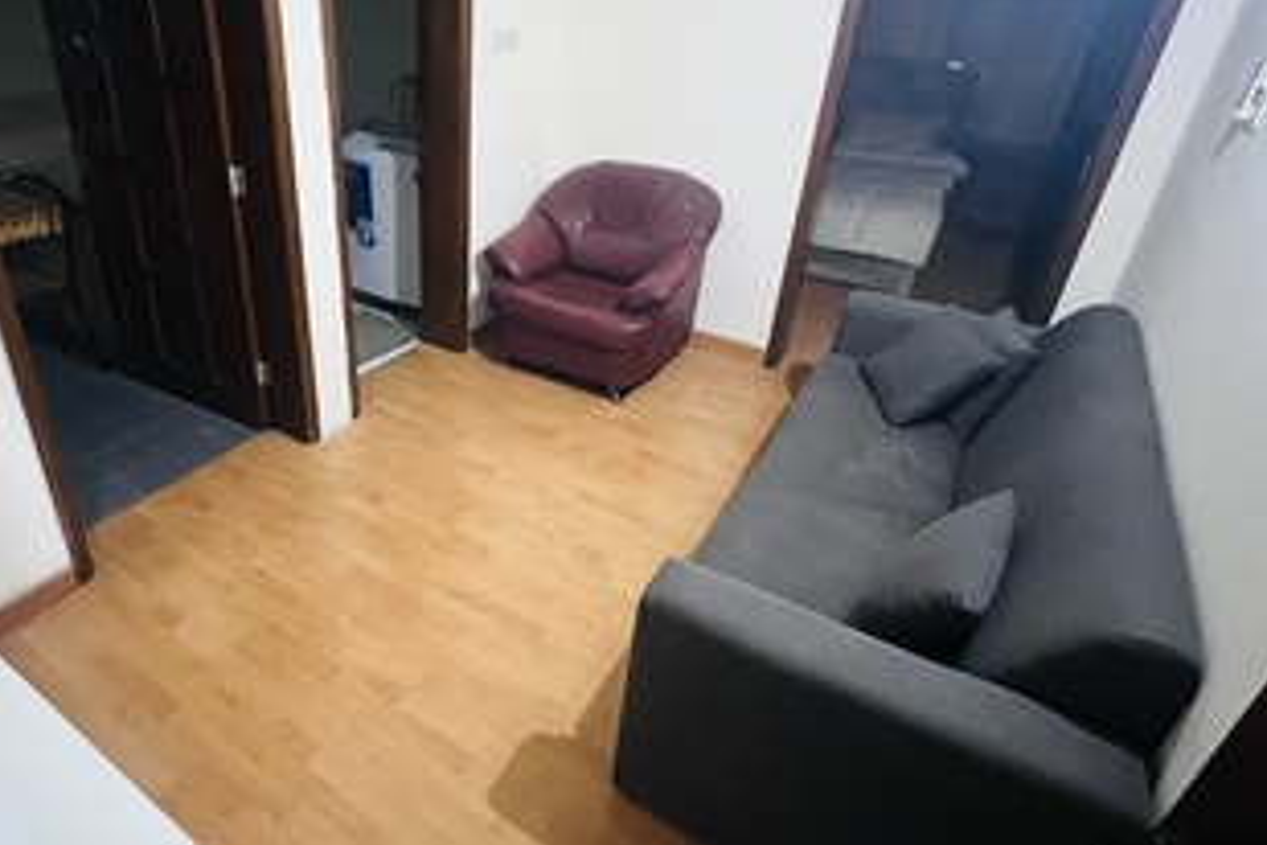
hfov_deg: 82.4
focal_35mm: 20
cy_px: 367
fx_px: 704
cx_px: 474
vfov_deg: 61.7
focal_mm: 1.57
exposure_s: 1/33
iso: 1000
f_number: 1.8
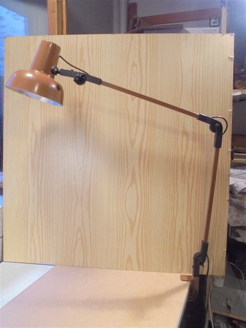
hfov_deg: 48.2
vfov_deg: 61.7
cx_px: 123
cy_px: 164
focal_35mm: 29
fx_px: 275
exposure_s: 1/13
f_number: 3.7
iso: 400
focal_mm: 5.3
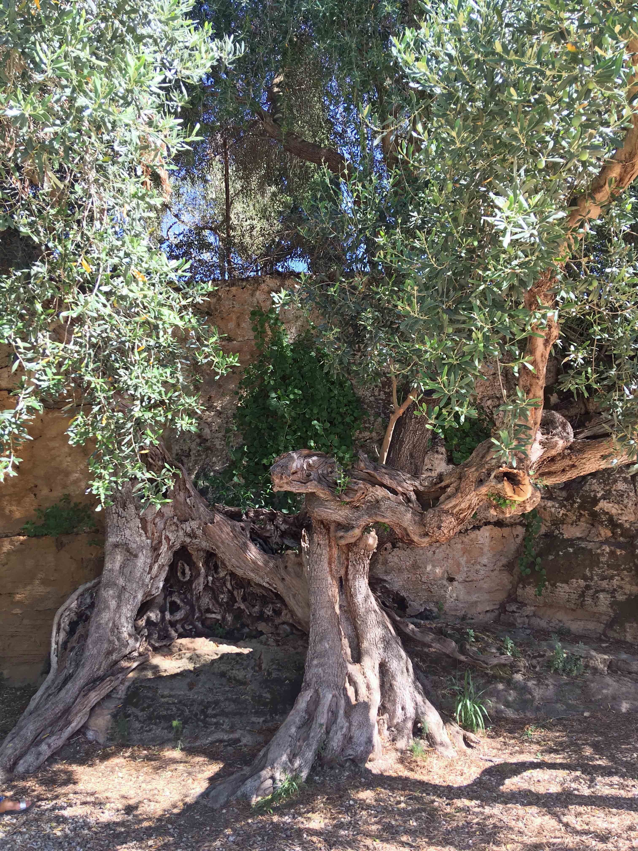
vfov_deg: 61.7
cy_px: 426
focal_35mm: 29
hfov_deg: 48.2
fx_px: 713
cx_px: 319
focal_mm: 4.15
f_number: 2.2
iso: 25
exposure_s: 1/227
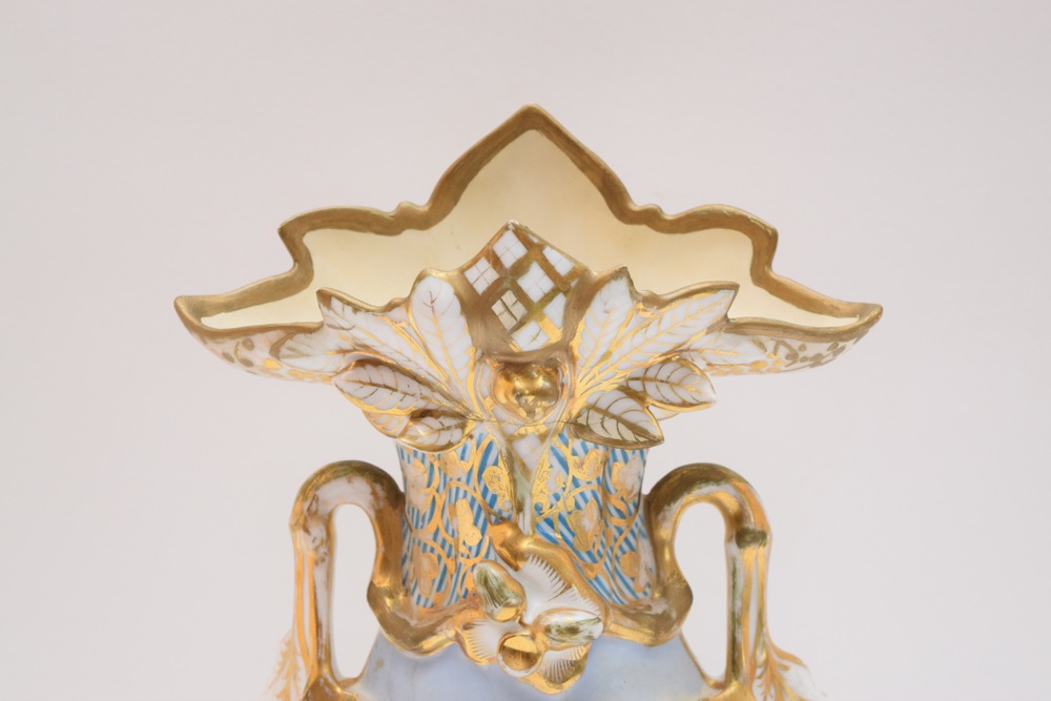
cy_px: 350
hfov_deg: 24.6
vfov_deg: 16.6
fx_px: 2409
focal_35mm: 82
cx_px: 526
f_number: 5.6
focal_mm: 55
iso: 1400
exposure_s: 1/60
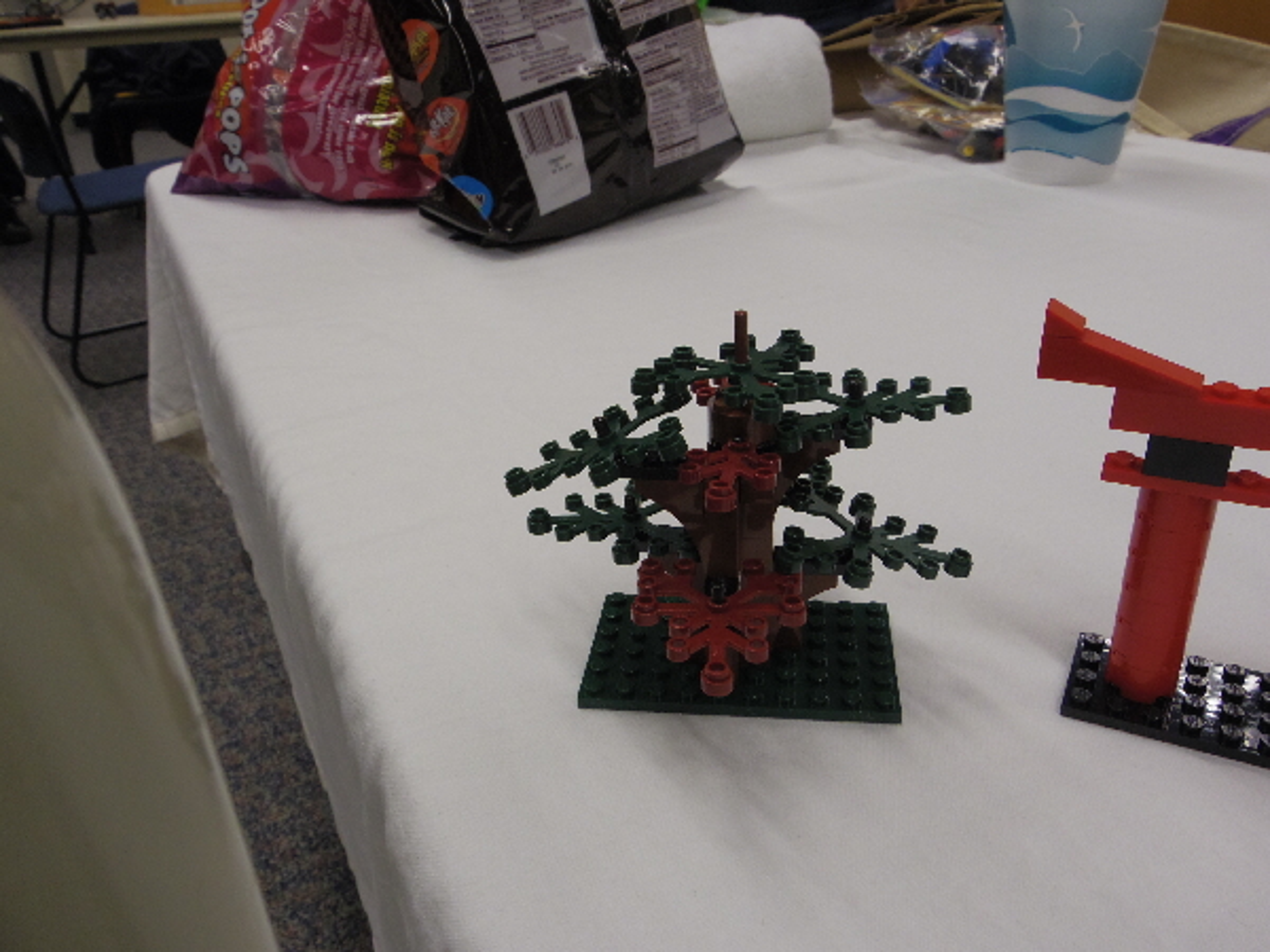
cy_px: 476
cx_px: 635
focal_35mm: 27
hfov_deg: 65.3
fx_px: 991
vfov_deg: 51.4
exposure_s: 1/50
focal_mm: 5
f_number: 4.5
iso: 320
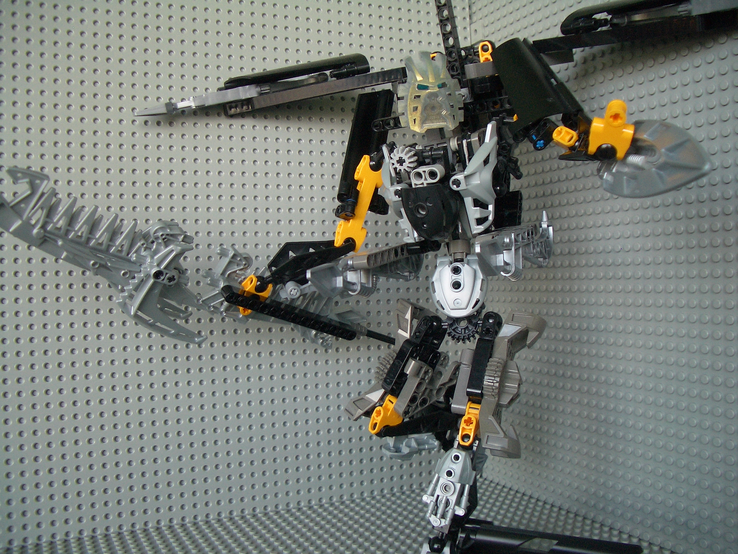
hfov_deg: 52.6
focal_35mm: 35
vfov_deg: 40.7
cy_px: 277
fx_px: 746
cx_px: 369
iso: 100
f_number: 2.6
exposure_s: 1/80
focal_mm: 5.8
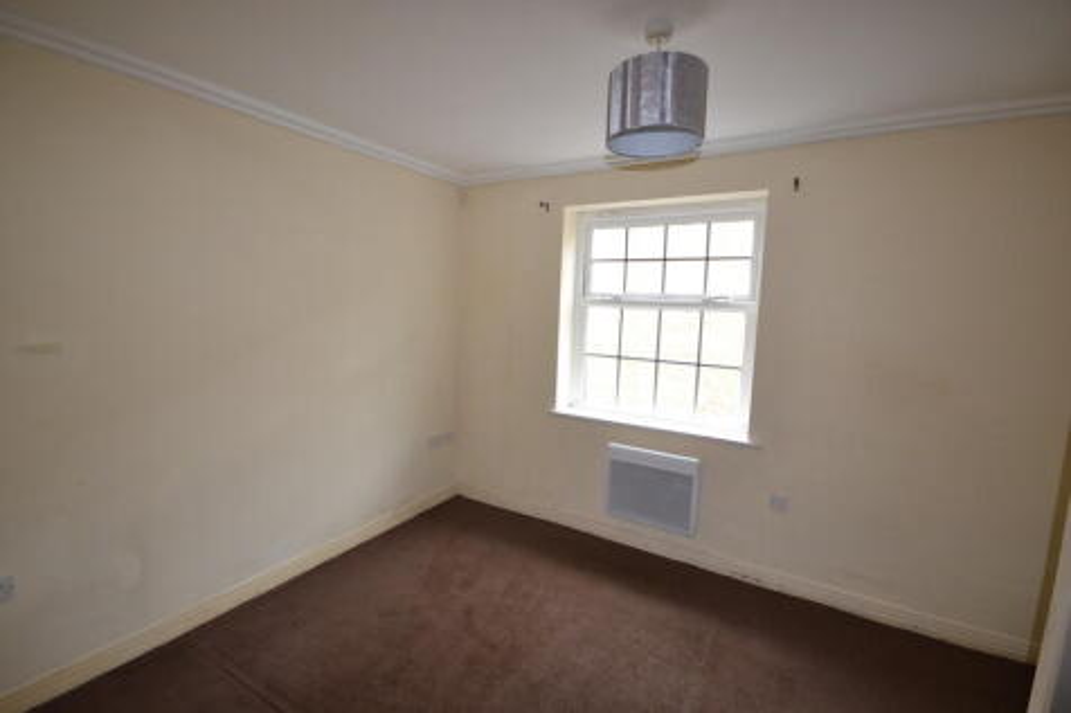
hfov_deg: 100.4
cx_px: 536
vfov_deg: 77.3
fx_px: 446
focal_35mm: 15
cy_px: 356
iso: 640
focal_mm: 10
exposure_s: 1/60
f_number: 4
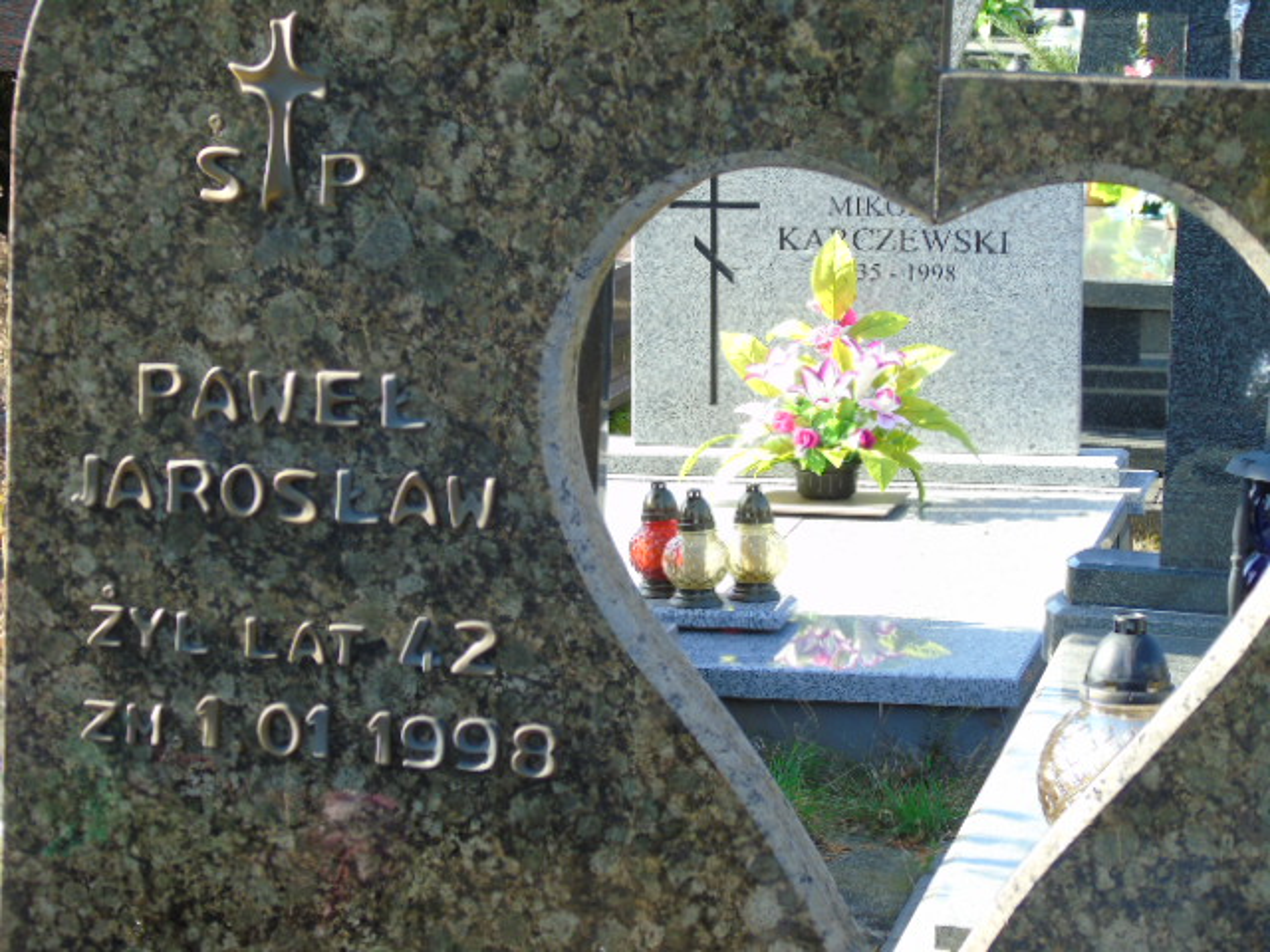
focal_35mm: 108
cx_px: 635
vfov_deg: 13.7
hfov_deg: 18.2
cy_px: 476
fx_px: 3962
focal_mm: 19
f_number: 4.4
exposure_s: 1/80
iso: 80
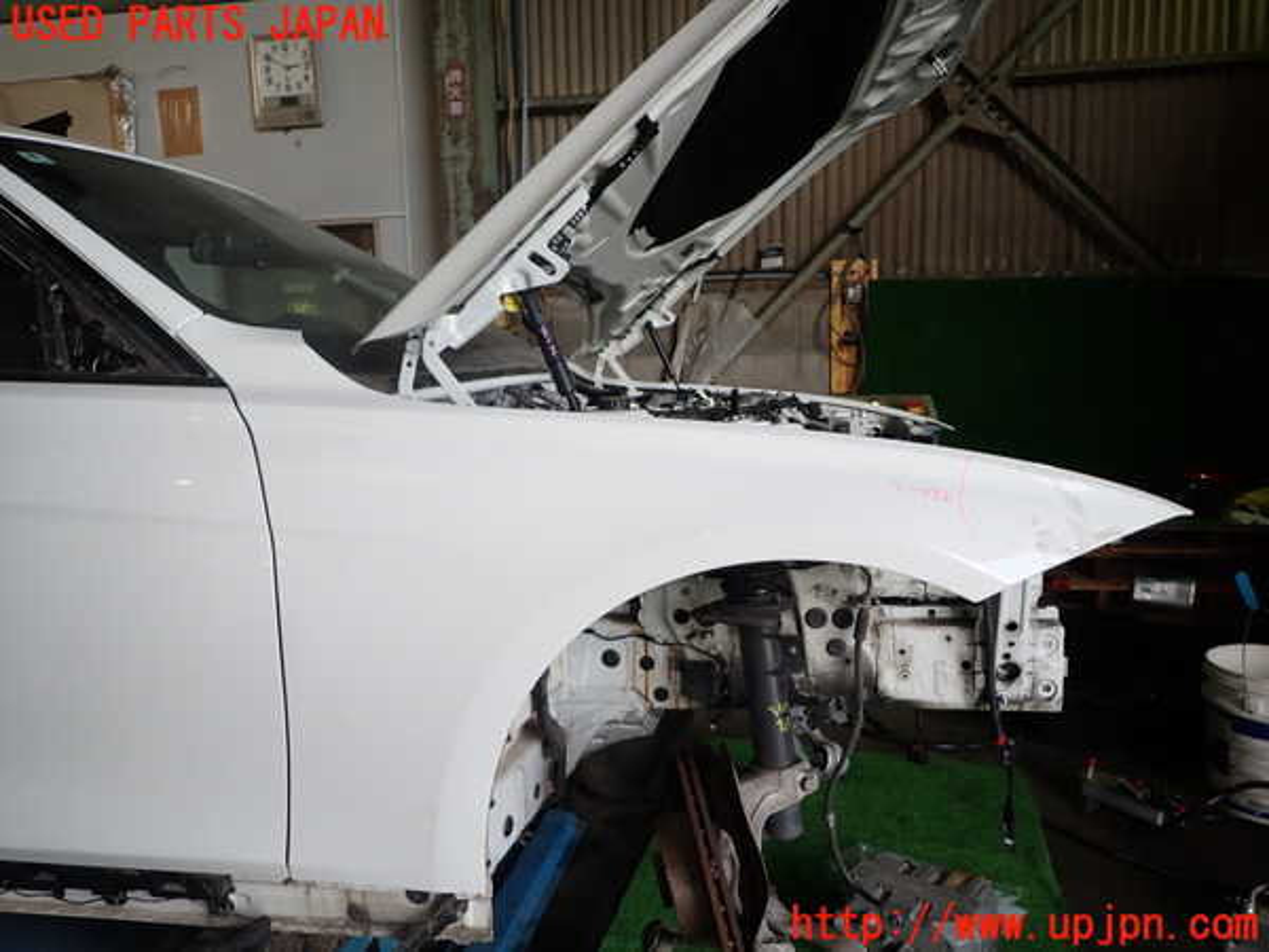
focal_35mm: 25
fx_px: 916
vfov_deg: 54.9
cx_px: 634
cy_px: 476
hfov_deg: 69.4
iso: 100
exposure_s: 1/100
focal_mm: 4.5
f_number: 2
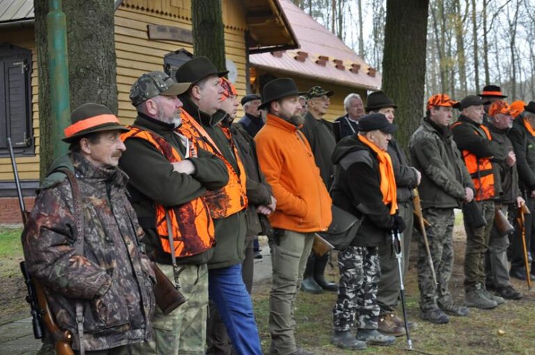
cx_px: 268
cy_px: 178
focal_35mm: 63
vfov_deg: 21.5
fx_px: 935
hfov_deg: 31.9
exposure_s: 1/40
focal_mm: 42
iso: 800
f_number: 4.8
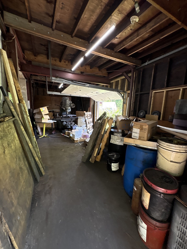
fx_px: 101
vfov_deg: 102.1
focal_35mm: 14
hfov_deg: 85.7
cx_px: 94
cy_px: 124
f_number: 2.2
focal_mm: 2.22
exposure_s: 1/60
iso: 200
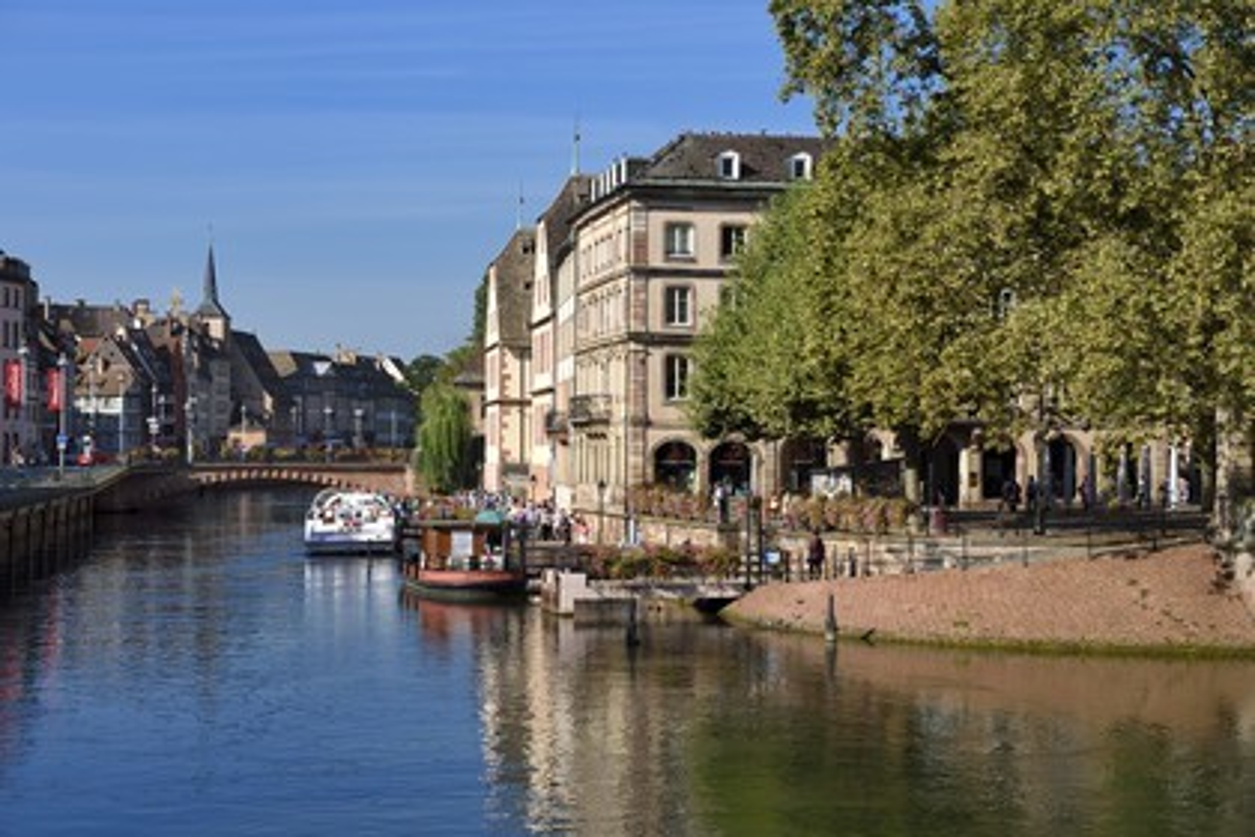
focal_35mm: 70
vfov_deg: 19.5
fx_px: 2440
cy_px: 418
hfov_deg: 28.8
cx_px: 628
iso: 200
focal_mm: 70
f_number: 14
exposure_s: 1/250
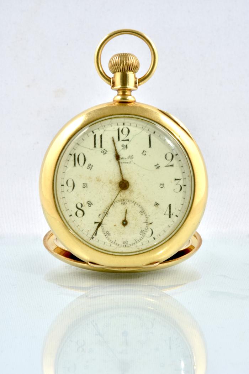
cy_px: 187
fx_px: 2179
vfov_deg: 9.8
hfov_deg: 6.5
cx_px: 124
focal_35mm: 210
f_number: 36
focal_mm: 140
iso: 100
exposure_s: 1
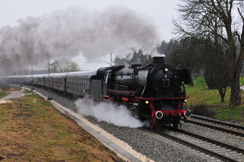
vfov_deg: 18.9
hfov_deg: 28.1
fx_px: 487
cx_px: 122
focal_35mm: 72
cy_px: 81
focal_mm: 48
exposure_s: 1/640
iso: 800
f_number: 4.5
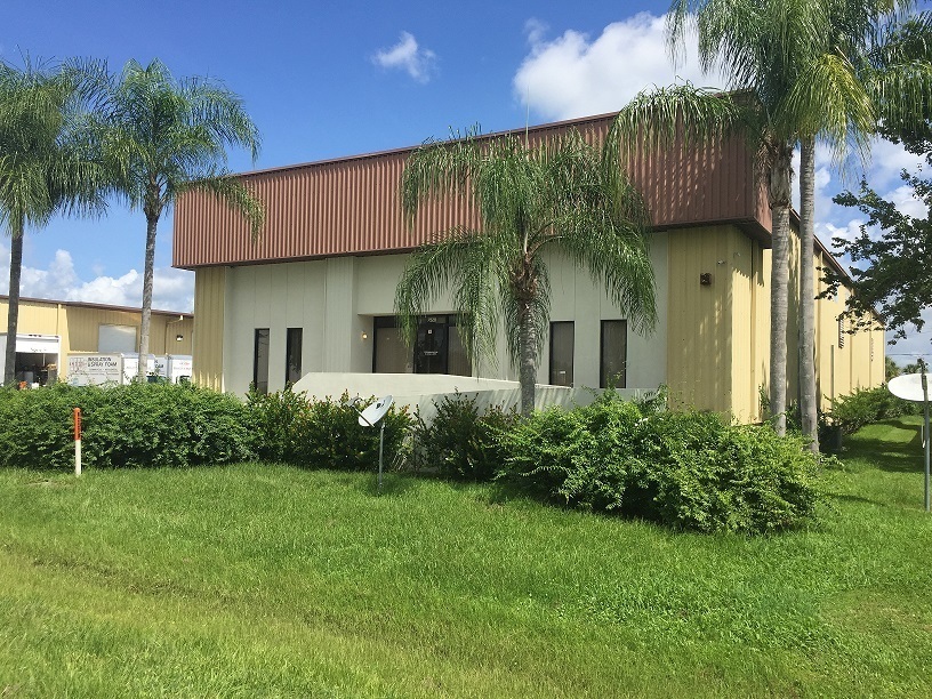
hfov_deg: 61.7
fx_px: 781
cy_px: 350
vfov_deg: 48.2
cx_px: 466
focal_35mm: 29
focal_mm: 4.15
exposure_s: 1/1980
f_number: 2.2
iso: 32
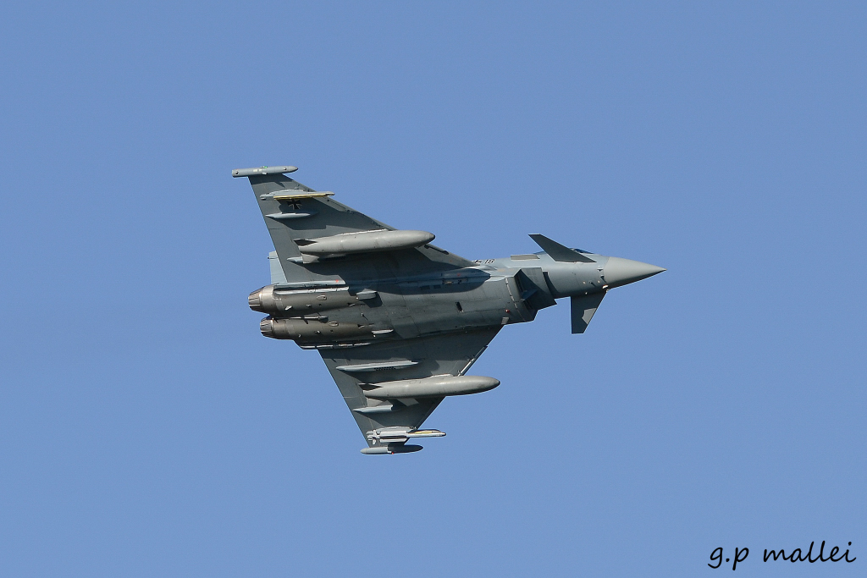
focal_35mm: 360
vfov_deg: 3.8
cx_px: 434
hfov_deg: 5.7
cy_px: 289
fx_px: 8671
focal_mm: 240
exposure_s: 1/1250
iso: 200
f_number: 7.1
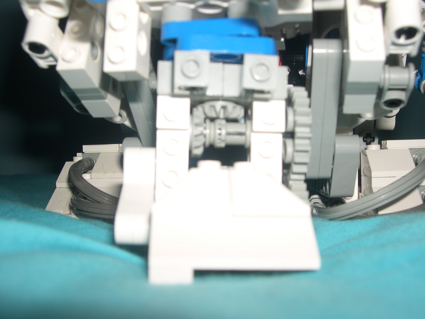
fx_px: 516
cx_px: 212
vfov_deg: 34.3
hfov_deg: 44.8
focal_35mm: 42
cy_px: 160
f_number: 8
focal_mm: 9
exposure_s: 1/60
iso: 100
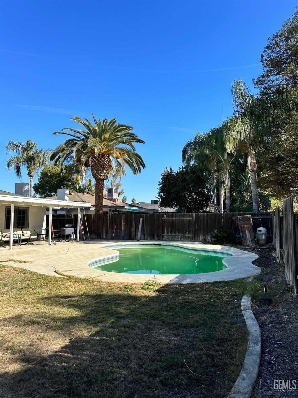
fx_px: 275
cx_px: 149
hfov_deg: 56.8
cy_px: 199
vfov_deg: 71.6
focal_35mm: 24
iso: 80
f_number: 1.78
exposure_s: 1/2882
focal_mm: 6.86
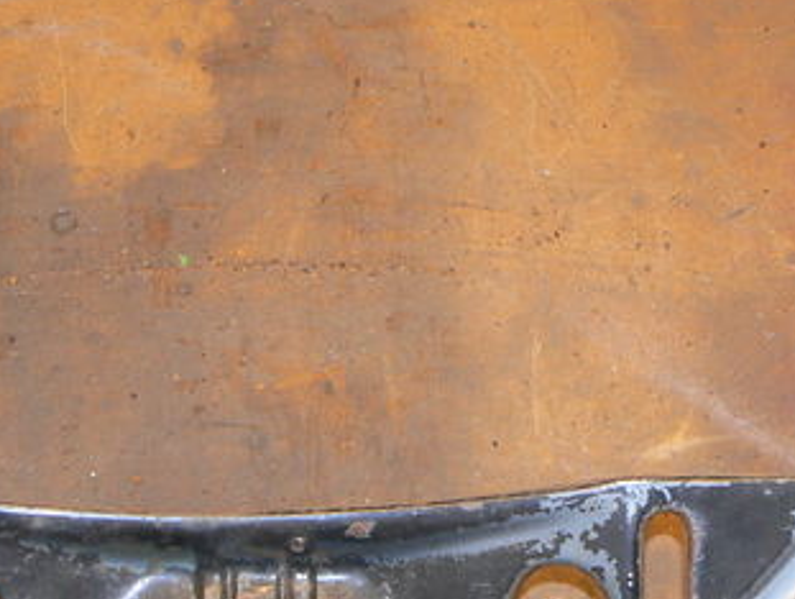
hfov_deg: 26.2
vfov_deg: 19.8
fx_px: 1701
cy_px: 456
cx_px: 263
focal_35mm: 74
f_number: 2.8
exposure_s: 1/30
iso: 100
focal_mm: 6
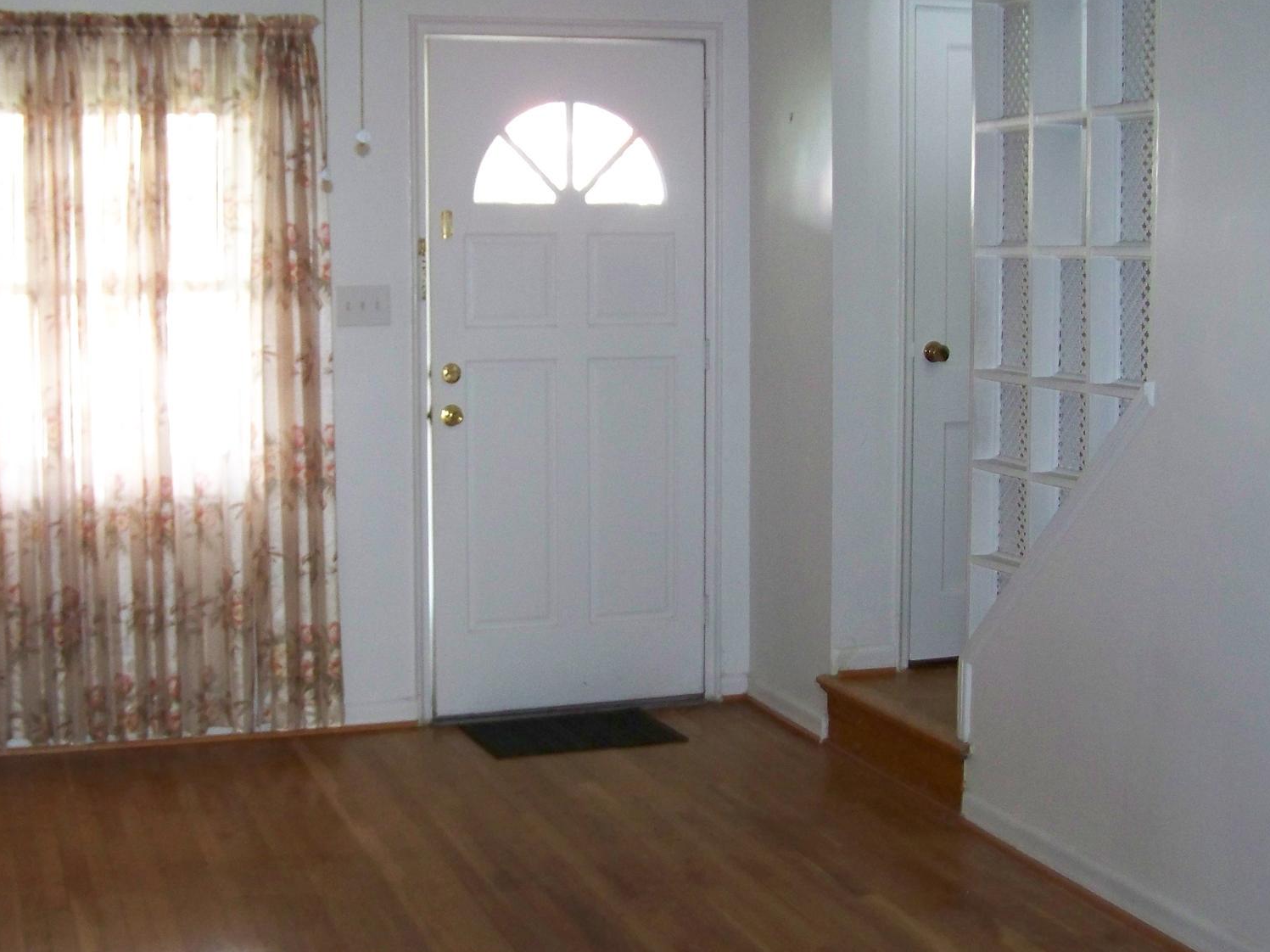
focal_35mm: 52
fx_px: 1907
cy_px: 416
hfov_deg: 36.8
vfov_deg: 28.0
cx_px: 567
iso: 200
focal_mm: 6.3
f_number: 2.8
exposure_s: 1/30
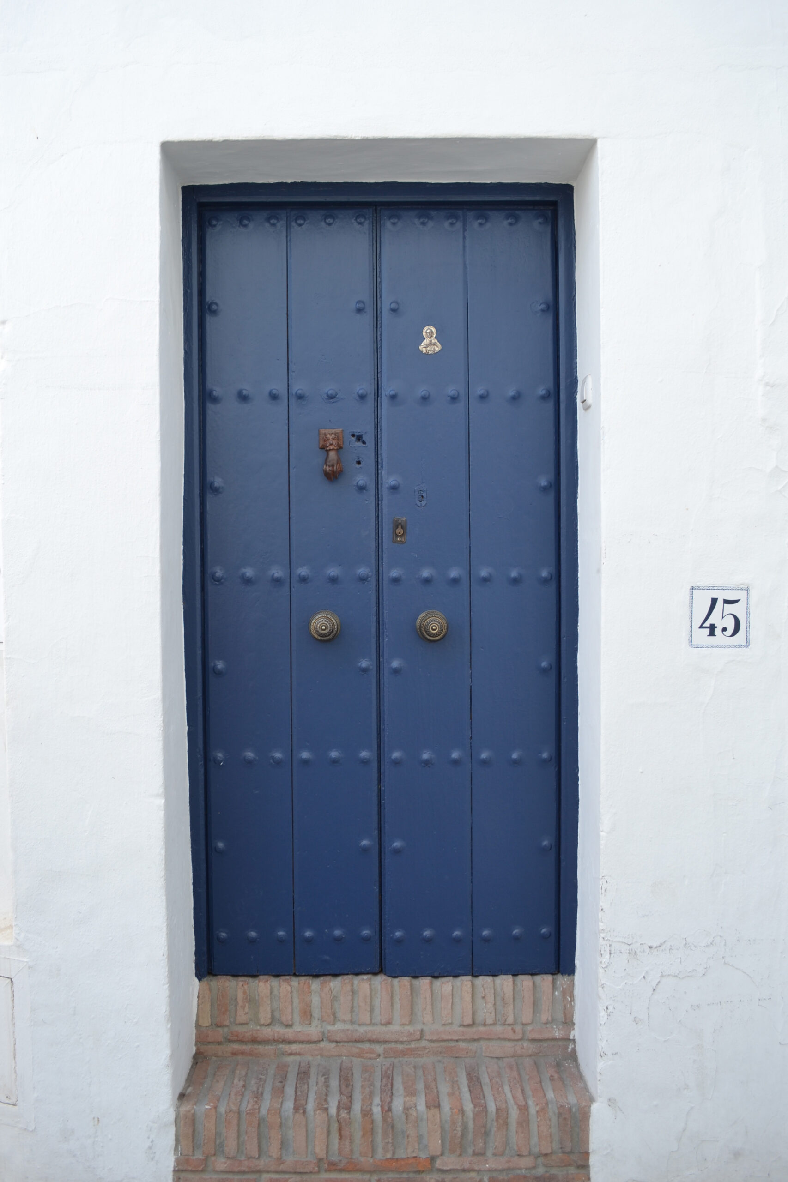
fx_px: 985
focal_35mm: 30
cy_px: 591
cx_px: 394
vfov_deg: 61.9
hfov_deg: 43.6
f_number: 5.6
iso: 100
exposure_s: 1/125
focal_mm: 20
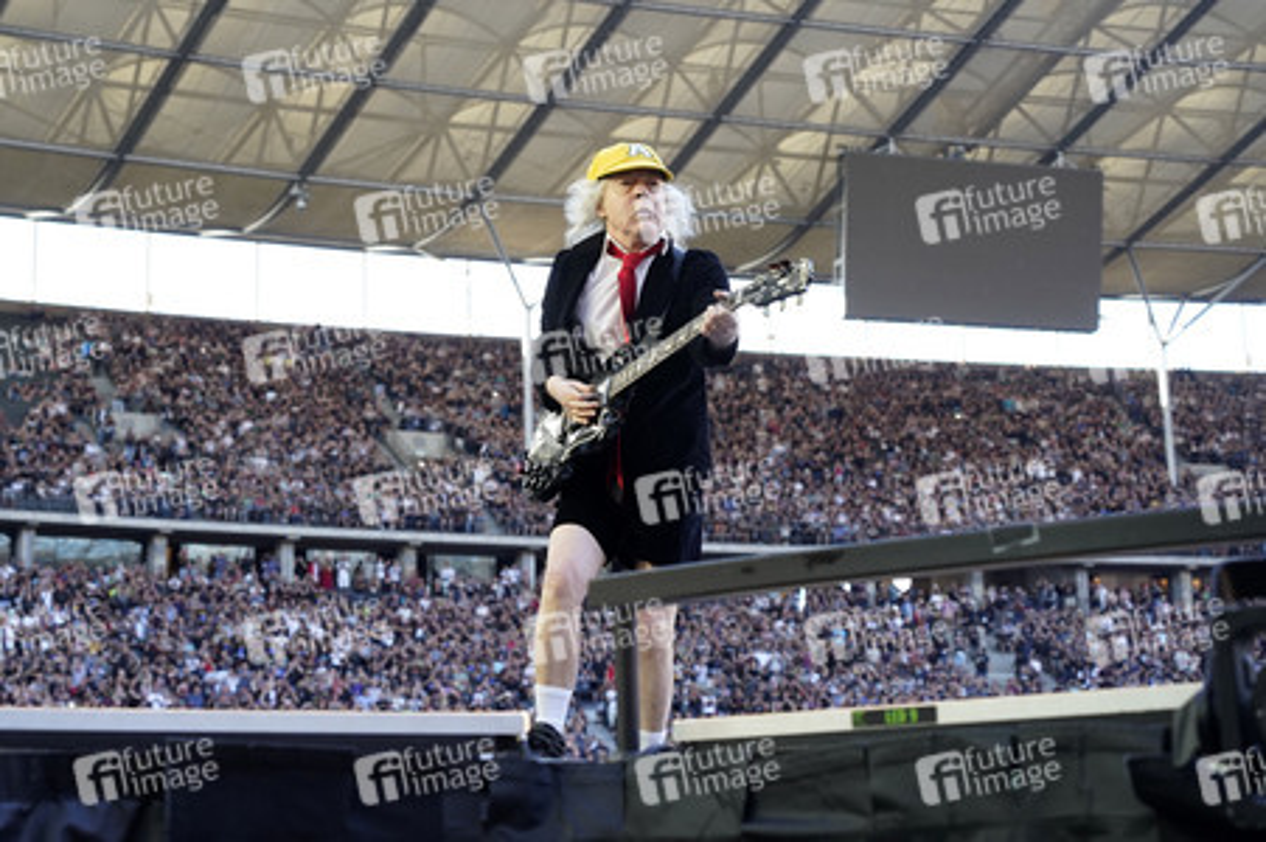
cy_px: 421
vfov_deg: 26.4
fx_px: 1792
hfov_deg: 38.9
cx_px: 633
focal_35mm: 51
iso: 1600
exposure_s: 1/400
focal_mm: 51
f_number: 5
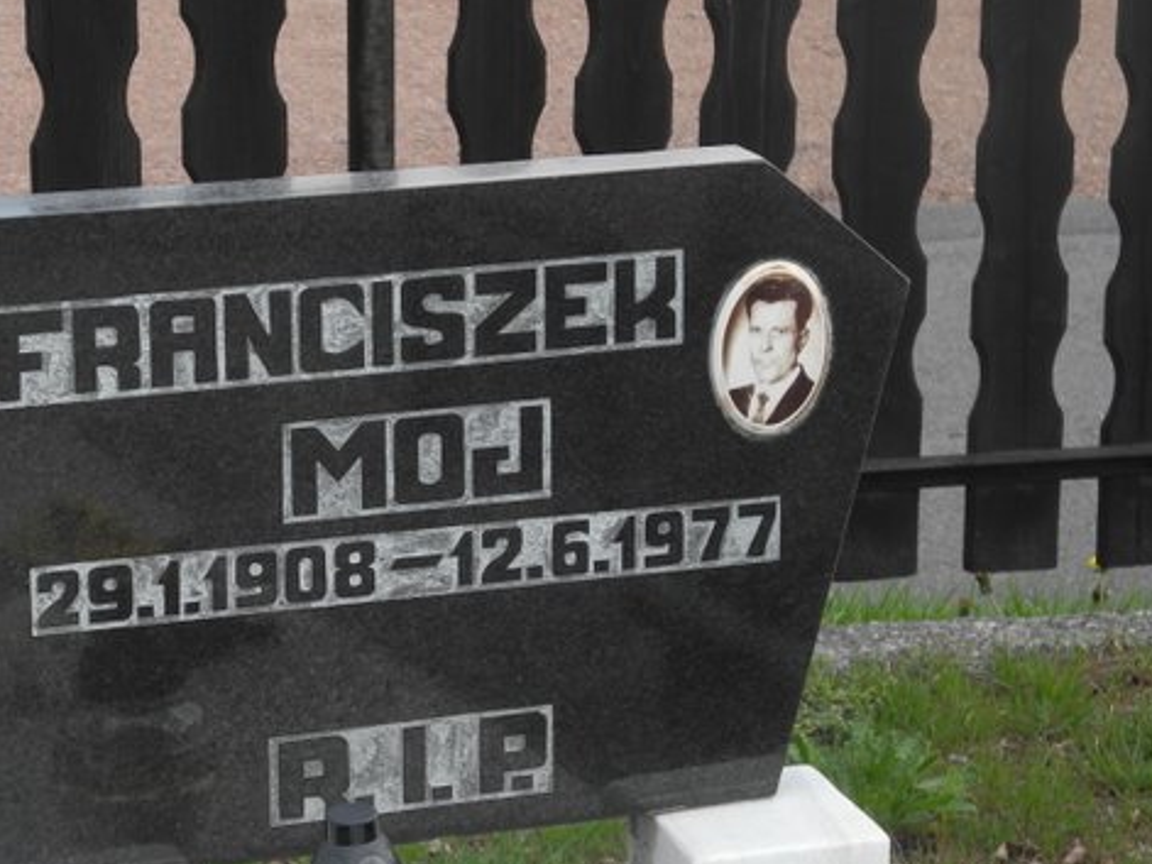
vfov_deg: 11.5
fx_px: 4292
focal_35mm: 129
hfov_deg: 15.2
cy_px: 441
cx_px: 311
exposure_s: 1/320
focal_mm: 16.3
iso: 100
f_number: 4
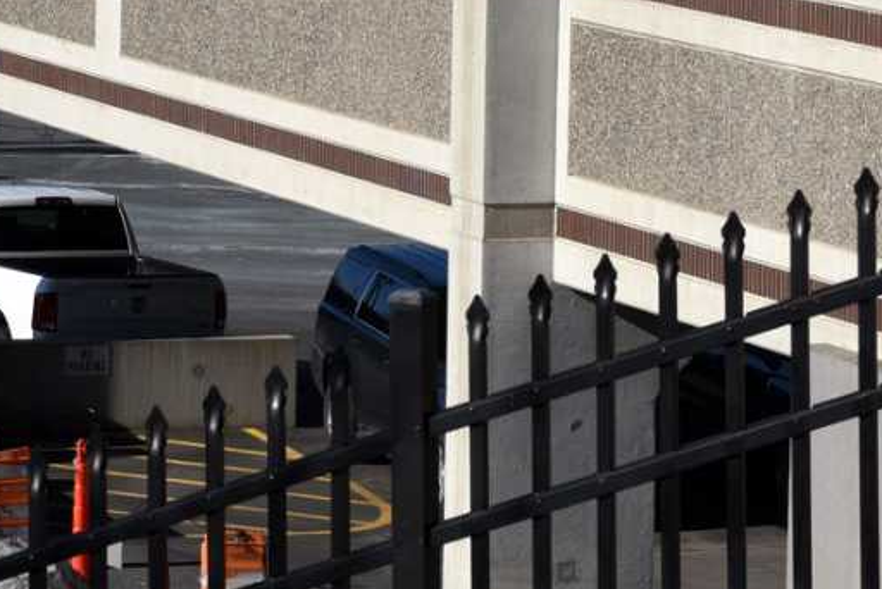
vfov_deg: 4.9
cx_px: -52
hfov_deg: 7.3
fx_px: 6864
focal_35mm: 280
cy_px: -493
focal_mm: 70
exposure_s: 1/1000
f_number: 10
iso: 320
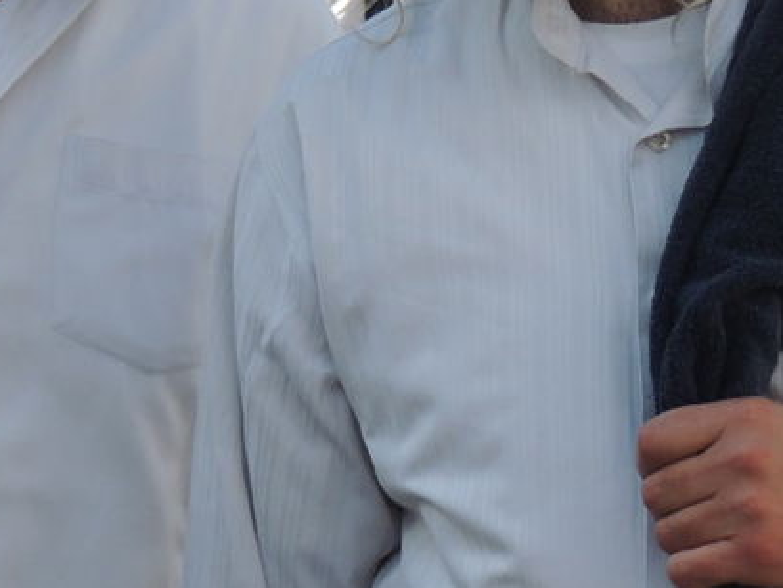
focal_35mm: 342
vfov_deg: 4.3
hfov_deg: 5.8
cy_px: 207
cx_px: 276
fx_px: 7738
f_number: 4.1
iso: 100
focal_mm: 17.8
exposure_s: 1/400
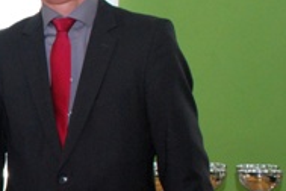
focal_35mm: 112
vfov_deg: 12.2
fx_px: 890
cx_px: -147
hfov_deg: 16.6
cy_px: 103
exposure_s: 1/60
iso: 800
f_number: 7.1
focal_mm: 22
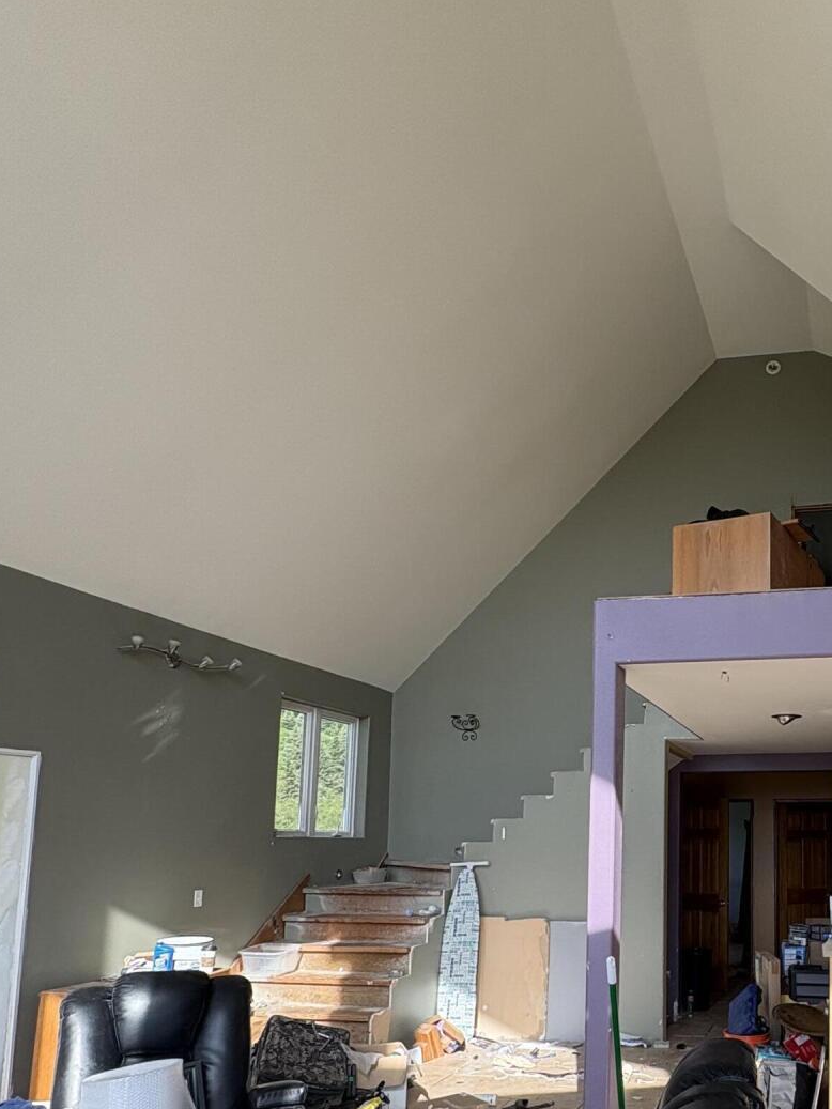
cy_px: 741
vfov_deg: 63.6
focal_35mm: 27
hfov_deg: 47.6
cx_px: 702
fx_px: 865
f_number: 2.2
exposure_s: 1/290
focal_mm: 2.22
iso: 64
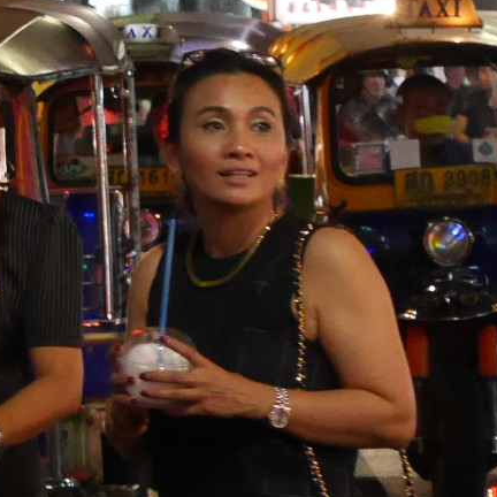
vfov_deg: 4.1
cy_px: -154
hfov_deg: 4.1
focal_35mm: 423
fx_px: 6871
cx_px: -590
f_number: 5.6
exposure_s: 1/50
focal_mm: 45
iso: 3200
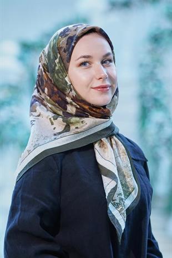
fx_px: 894
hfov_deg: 11.0
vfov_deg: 16.4
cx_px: 86
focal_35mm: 125
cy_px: 129
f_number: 3.5
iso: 640
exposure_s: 1/200
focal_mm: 125
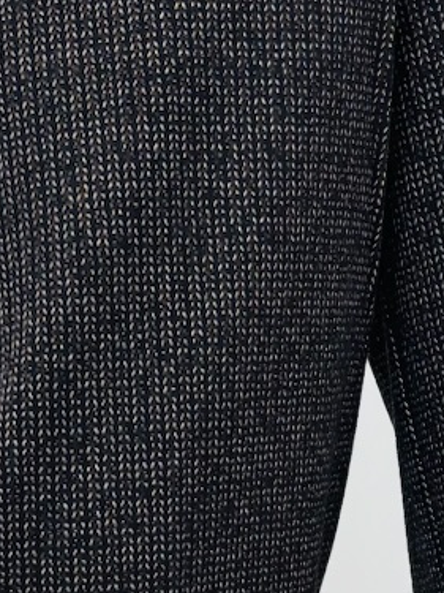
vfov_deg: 13.7
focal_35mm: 142
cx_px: 365
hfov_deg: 10.4
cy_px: 626
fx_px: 2430
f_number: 1.6
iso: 32
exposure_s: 1/100
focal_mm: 5.96
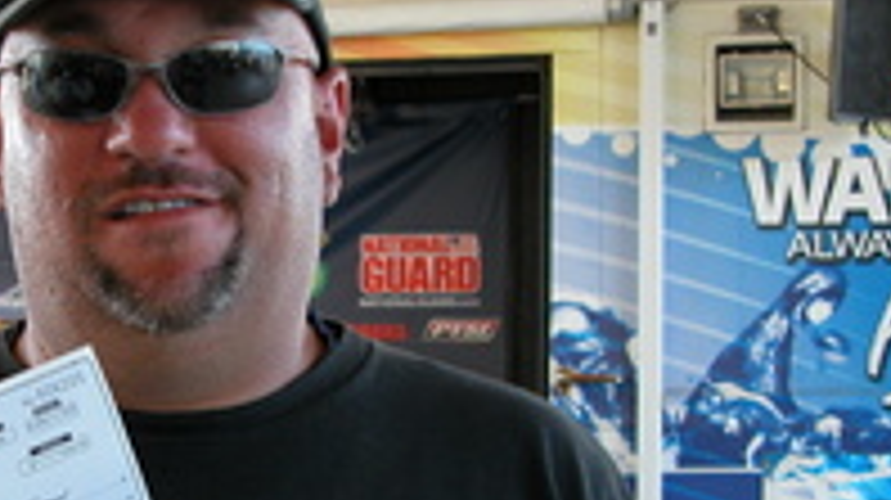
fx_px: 2597
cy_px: 311
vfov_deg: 11.0
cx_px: 112
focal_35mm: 110
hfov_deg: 19.2
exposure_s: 1/61.7
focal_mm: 12.7
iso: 100
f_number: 3
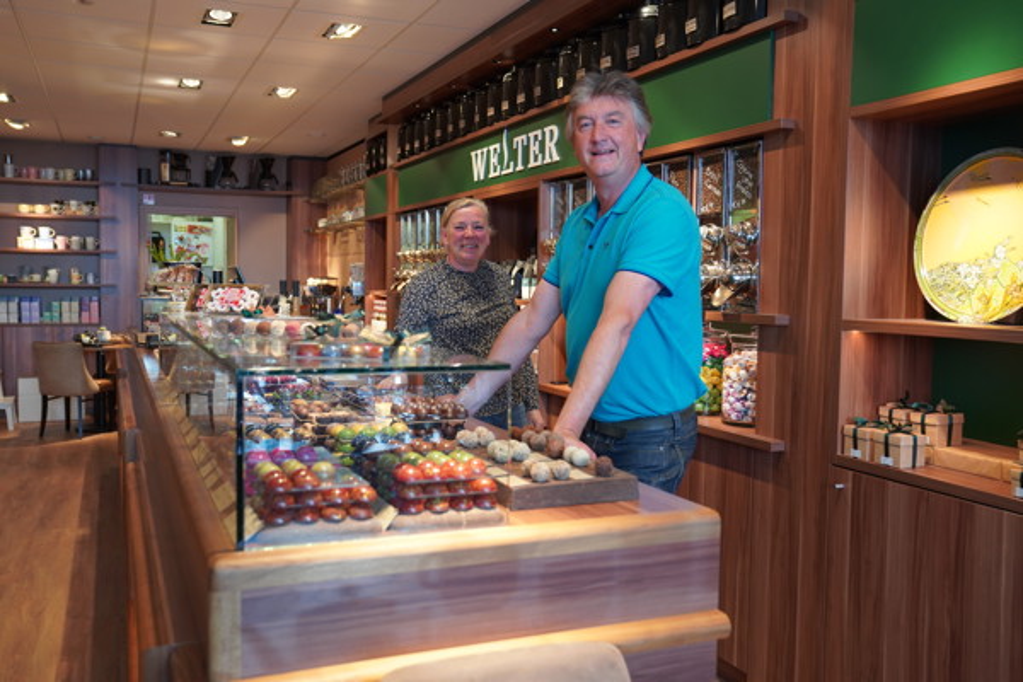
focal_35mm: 33
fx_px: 938
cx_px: 512
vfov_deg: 40.0
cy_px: 341
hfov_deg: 57.2
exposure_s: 1/160
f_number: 4
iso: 1000
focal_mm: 33
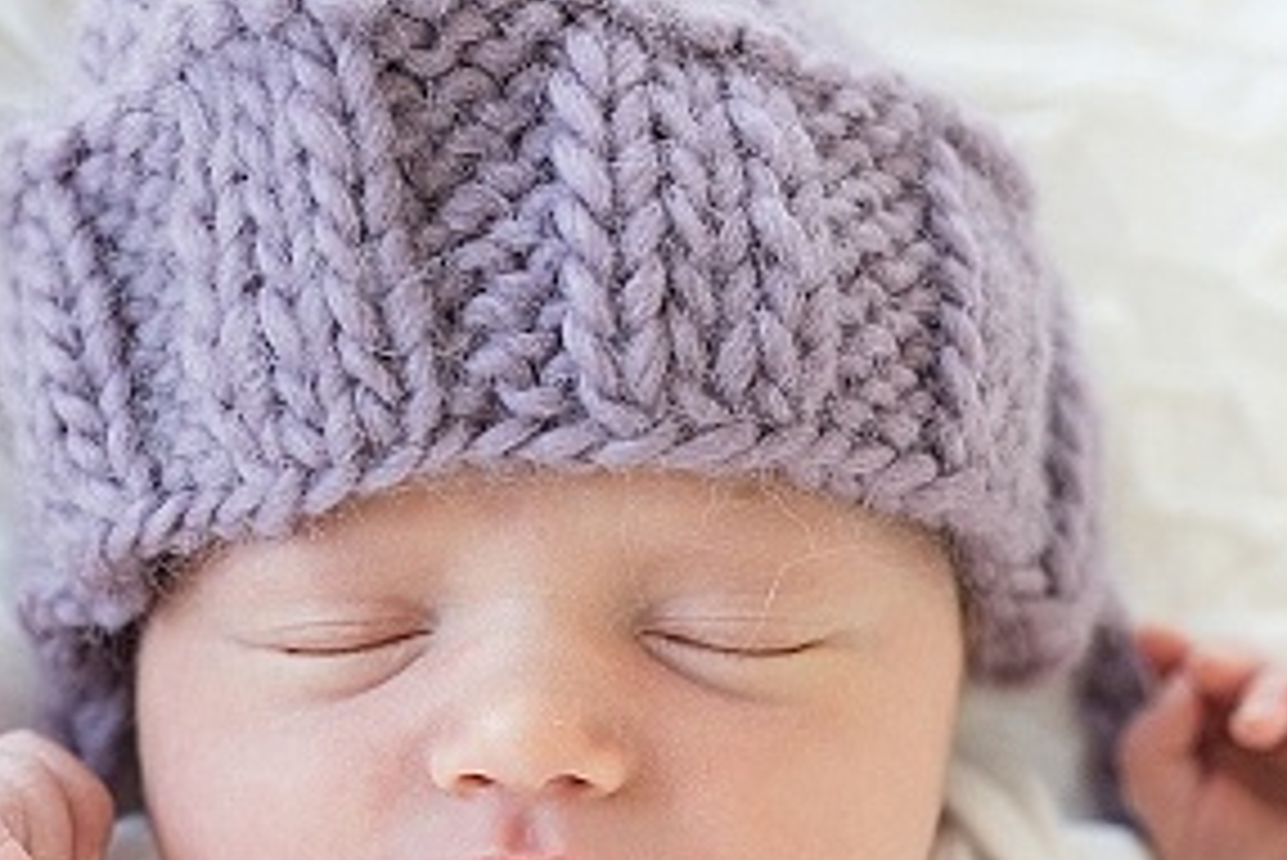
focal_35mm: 94
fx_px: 3362
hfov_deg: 21.7
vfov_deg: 14.4
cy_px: 804
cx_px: 698
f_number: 3.2
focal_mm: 35
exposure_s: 1/400
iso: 1250
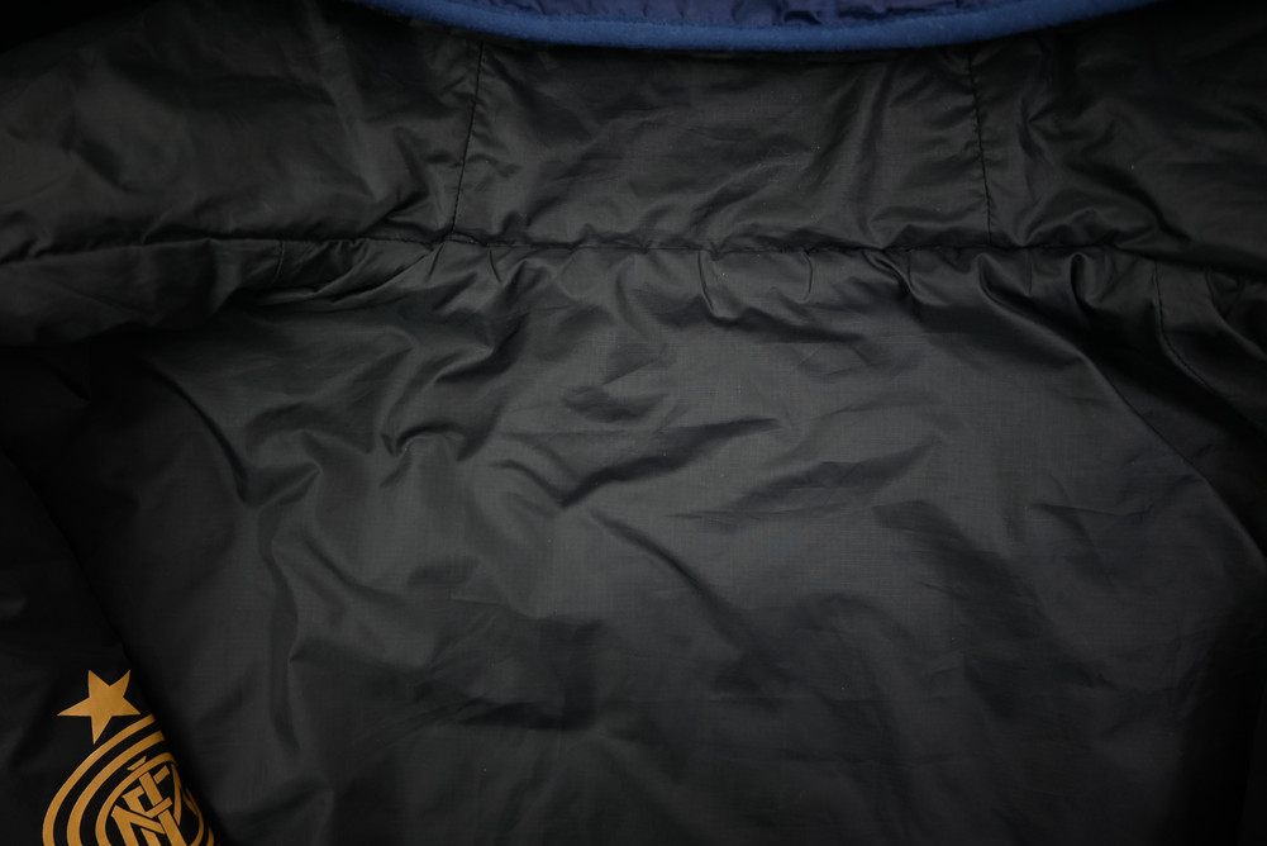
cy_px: 423
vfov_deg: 53.2
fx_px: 845
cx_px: 634
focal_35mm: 24
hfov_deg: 73.7
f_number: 4
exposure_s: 1/80
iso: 200
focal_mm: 24
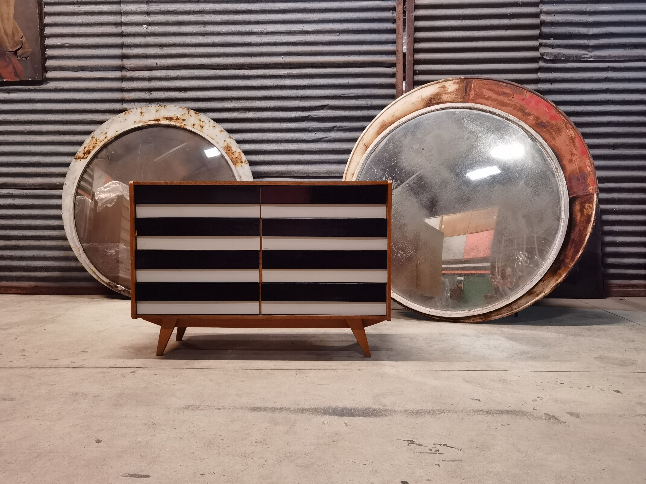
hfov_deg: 58.4
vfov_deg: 45.4
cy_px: 242
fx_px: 579
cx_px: 323
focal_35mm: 31
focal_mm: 6.71
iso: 800
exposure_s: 1/20
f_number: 1.9
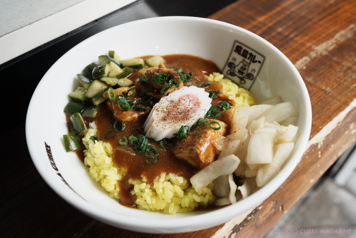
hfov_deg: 57.2
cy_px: 119
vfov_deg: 40.0
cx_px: 178
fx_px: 327
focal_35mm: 33
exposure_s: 1/500
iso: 2000
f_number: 7.1
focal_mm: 33
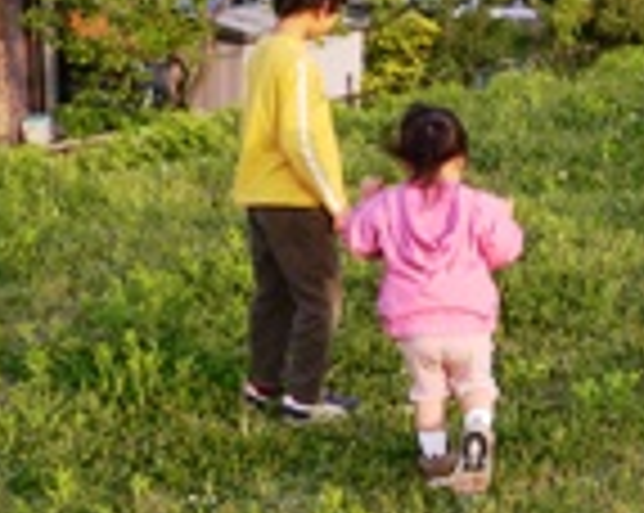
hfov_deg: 17.5
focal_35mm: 107
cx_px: 667
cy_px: 108
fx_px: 2037
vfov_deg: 14.3
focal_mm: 5.8
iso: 80
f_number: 2.8
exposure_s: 1/320
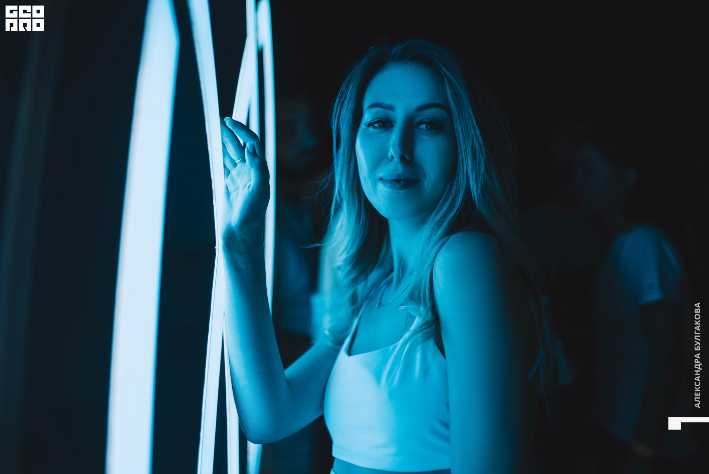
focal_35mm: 35
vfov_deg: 37.9
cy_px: 237
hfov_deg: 54.4
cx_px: 354
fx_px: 690
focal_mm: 35
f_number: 1.4
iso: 1000
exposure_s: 1/250
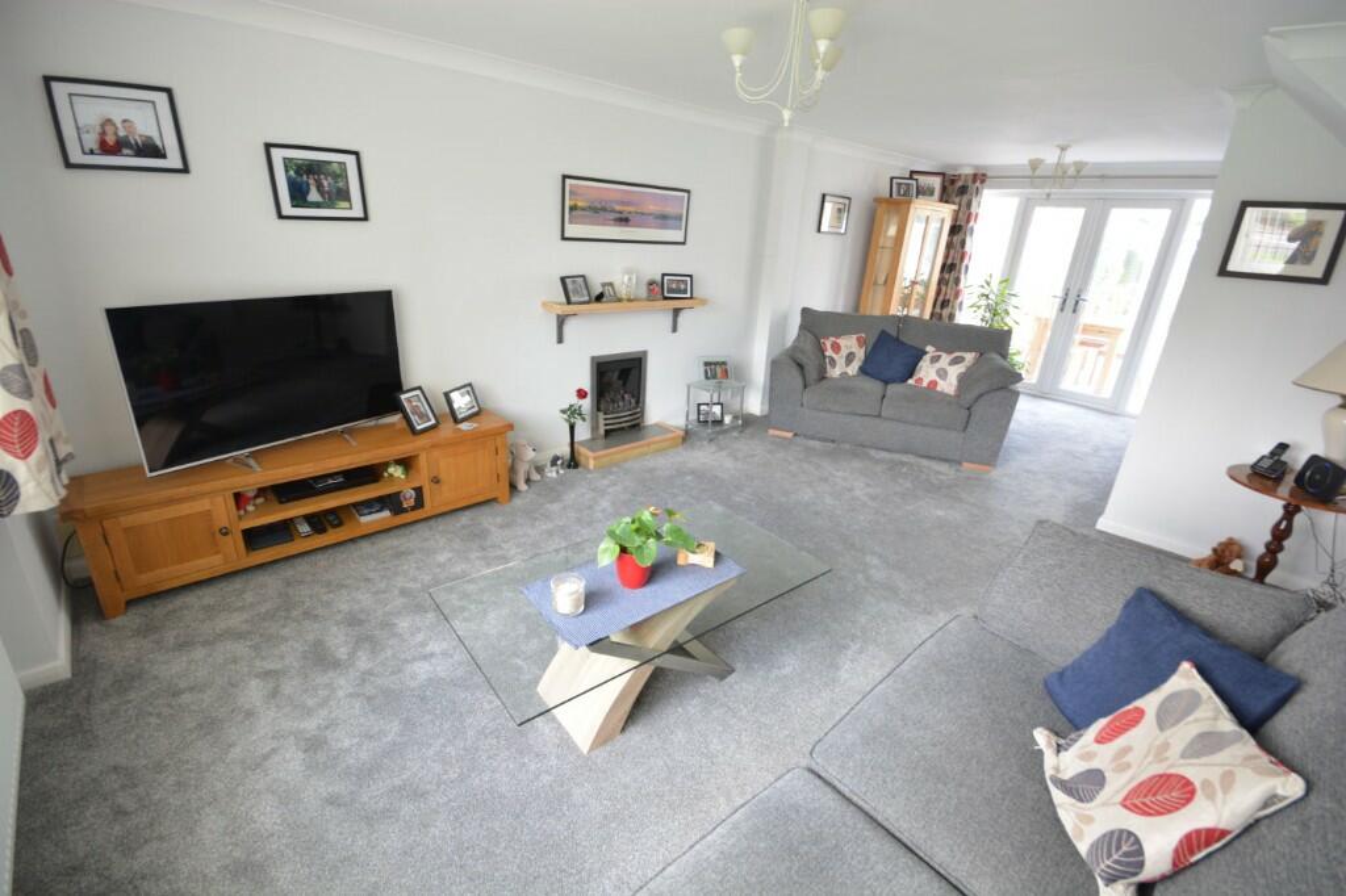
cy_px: 448
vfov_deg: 77.3
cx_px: 673
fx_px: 561
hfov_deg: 100.4
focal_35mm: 15
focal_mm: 10
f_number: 8
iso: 400
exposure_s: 1/5
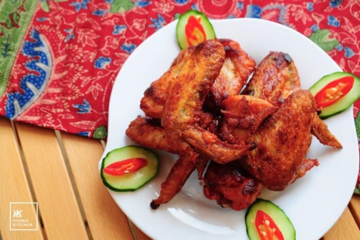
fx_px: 435
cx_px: 180
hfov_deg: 45.0
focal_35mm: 44
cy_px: 120
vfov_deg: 30.8
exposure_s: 1/180
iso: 160
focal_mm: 29
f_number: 4.8
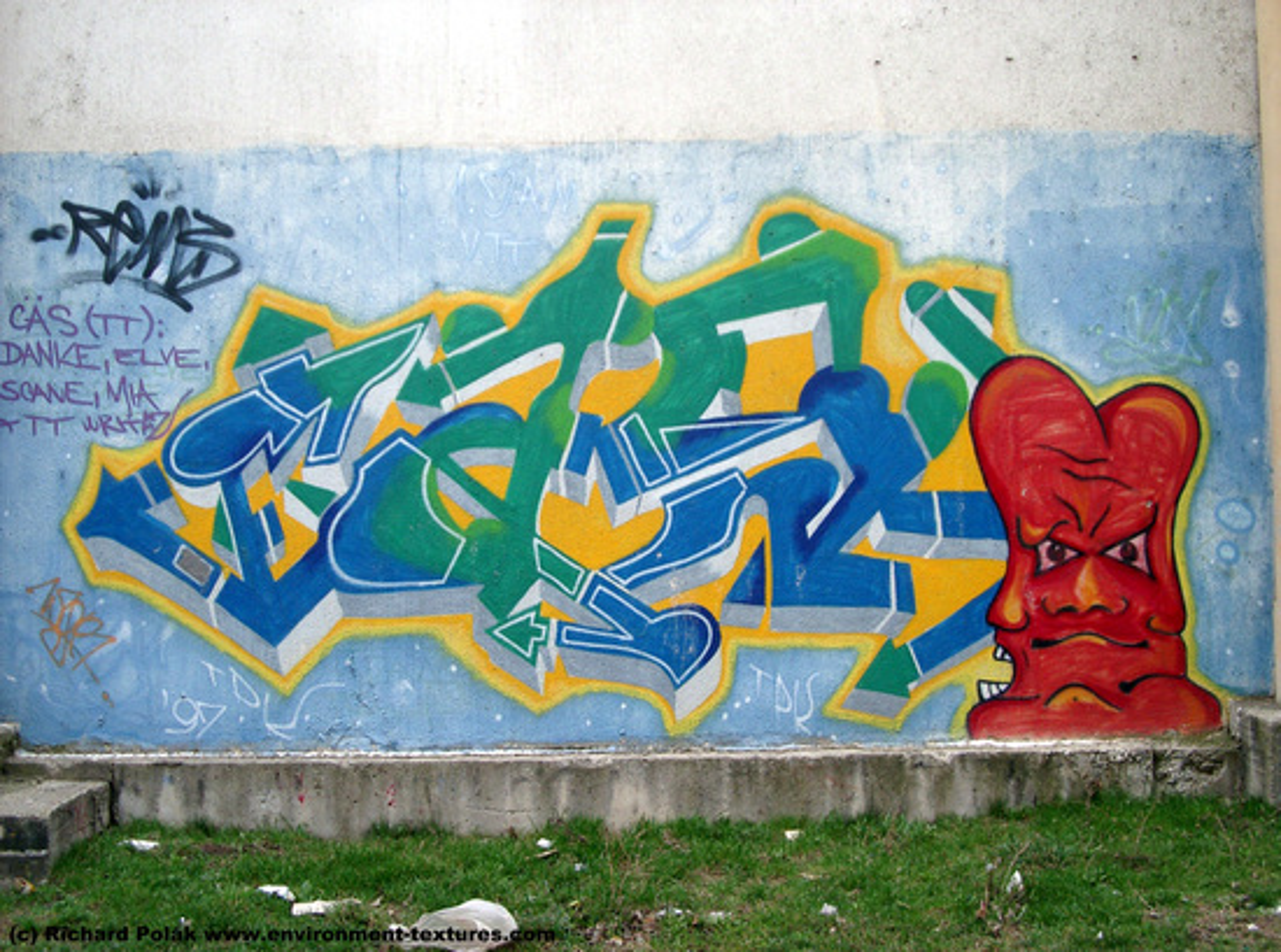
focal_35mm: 50
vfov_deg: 29.0
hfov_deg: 38.3
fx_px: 1845
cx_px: 640
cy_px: 476
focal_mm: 10.2
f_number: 3
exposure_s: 1/500
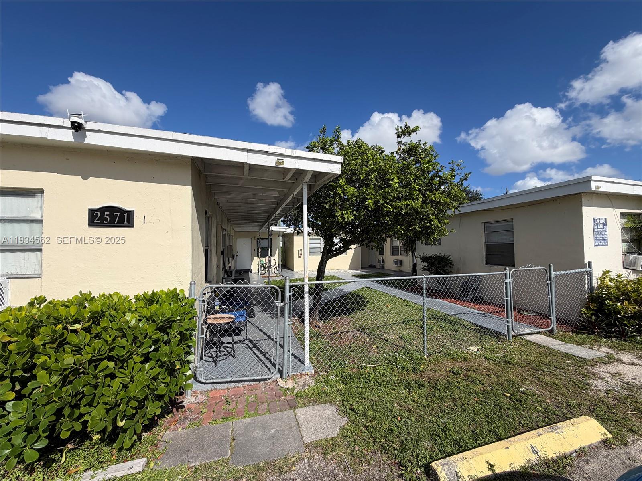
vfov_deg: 85.7
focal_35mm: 14
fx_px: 260
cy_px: 240
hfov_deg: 102.1
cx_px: 321
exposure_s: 1/1259
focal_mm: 2.22
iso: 20
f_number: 2.2
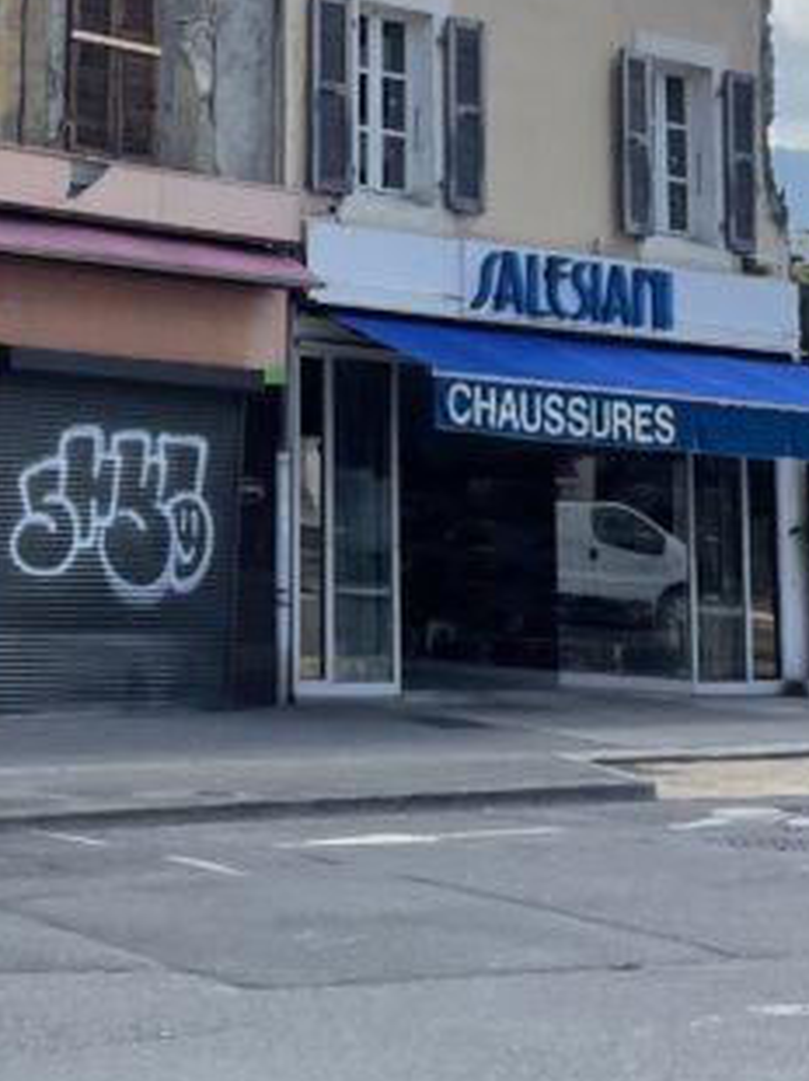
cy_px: -98
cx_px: -146
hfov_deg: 16.5
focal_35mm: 86
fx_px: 2684
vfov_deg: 21.6
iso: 32
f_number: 1.6
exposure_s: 1/2817
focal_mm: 4.2
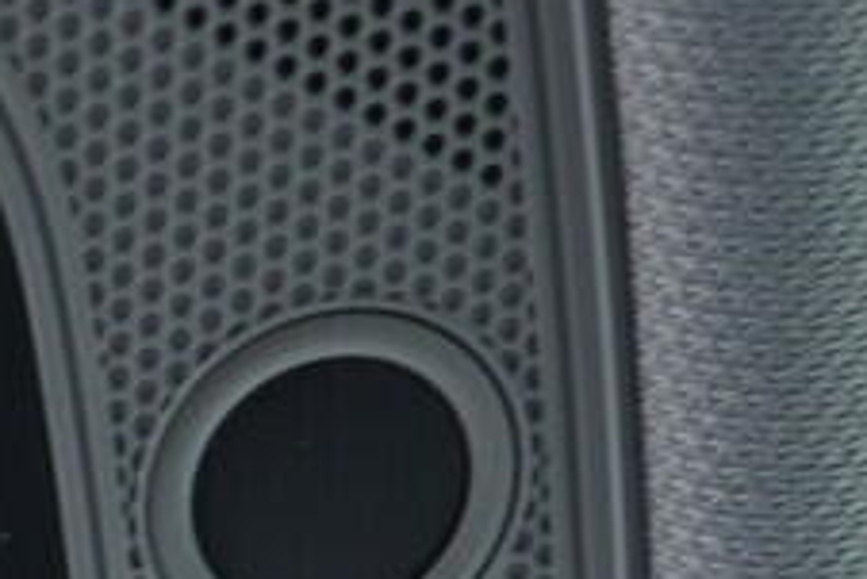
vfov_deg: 5.8
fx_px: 5518
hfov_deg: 8.7
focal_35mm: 229
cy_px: 1453
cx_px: -572
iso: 320
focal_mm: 24
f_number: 2.8
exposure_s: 1/40
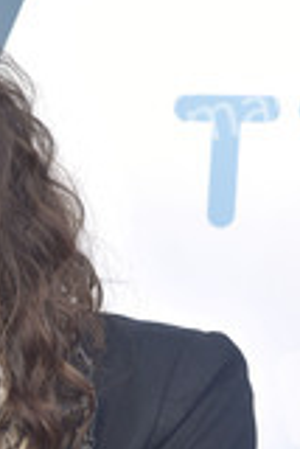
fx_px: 3742
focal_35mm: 300
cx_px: -57
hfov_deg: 4.6
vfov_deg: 6.8
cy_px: 522
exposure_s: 1/250
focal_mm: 120
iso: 400
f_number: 6.3
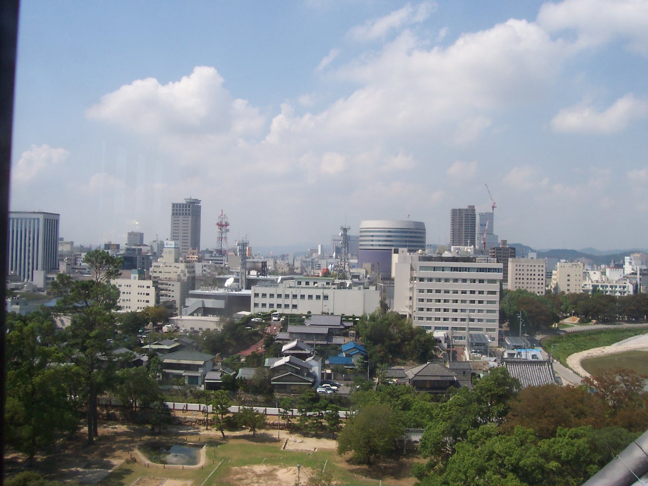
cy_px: 243
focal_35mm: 37
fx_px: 693
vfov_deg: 38.7
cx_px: 324
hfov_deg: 50.1
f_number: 5.6
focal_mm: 5.6
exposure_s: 1/750
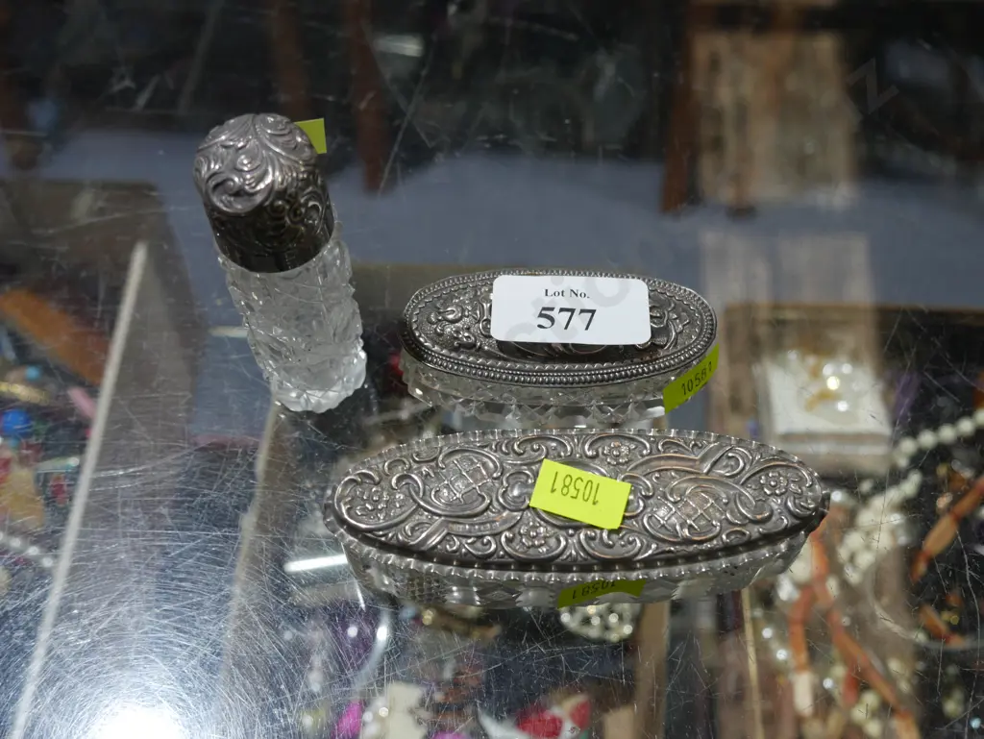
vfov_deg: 36.0
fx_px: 1138
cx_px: 492
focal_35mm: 40
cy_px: 370
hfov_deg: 46.8
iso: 200
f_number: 4.4
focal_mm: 20
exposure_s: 1/60
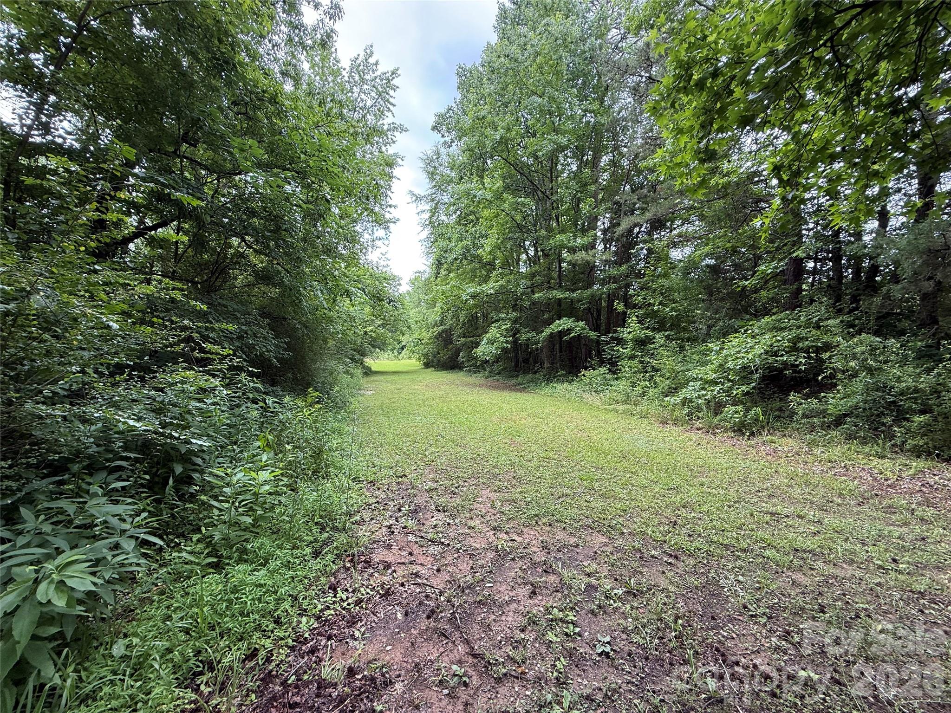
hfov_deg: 102.1
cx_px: 476
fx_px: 385
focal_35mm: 14
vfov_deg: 85.7
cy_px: 356
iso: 50
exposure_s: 1/127
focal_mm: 2.22
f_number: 2.2
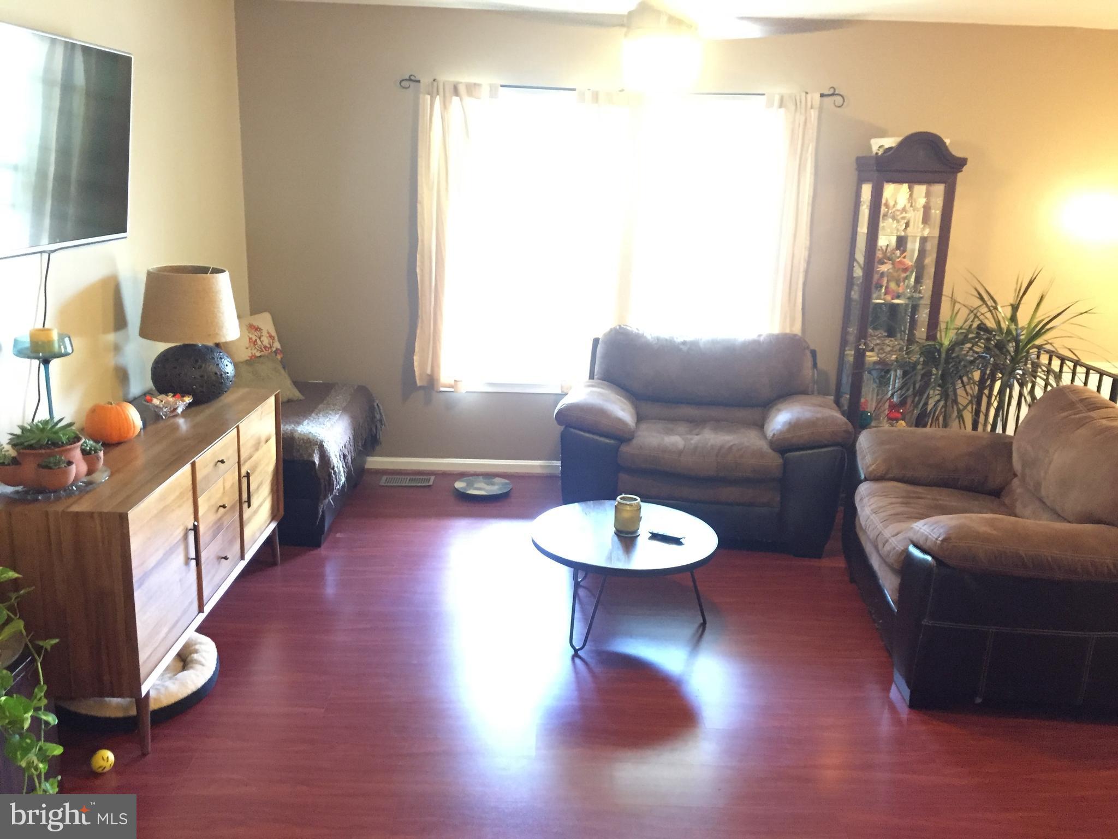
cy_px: 420
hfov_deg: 61.7
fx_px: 937
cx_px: 559
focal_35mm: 29
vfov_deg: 48.2
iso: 640
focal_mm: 4.15
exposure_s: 1/15
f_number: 2.2
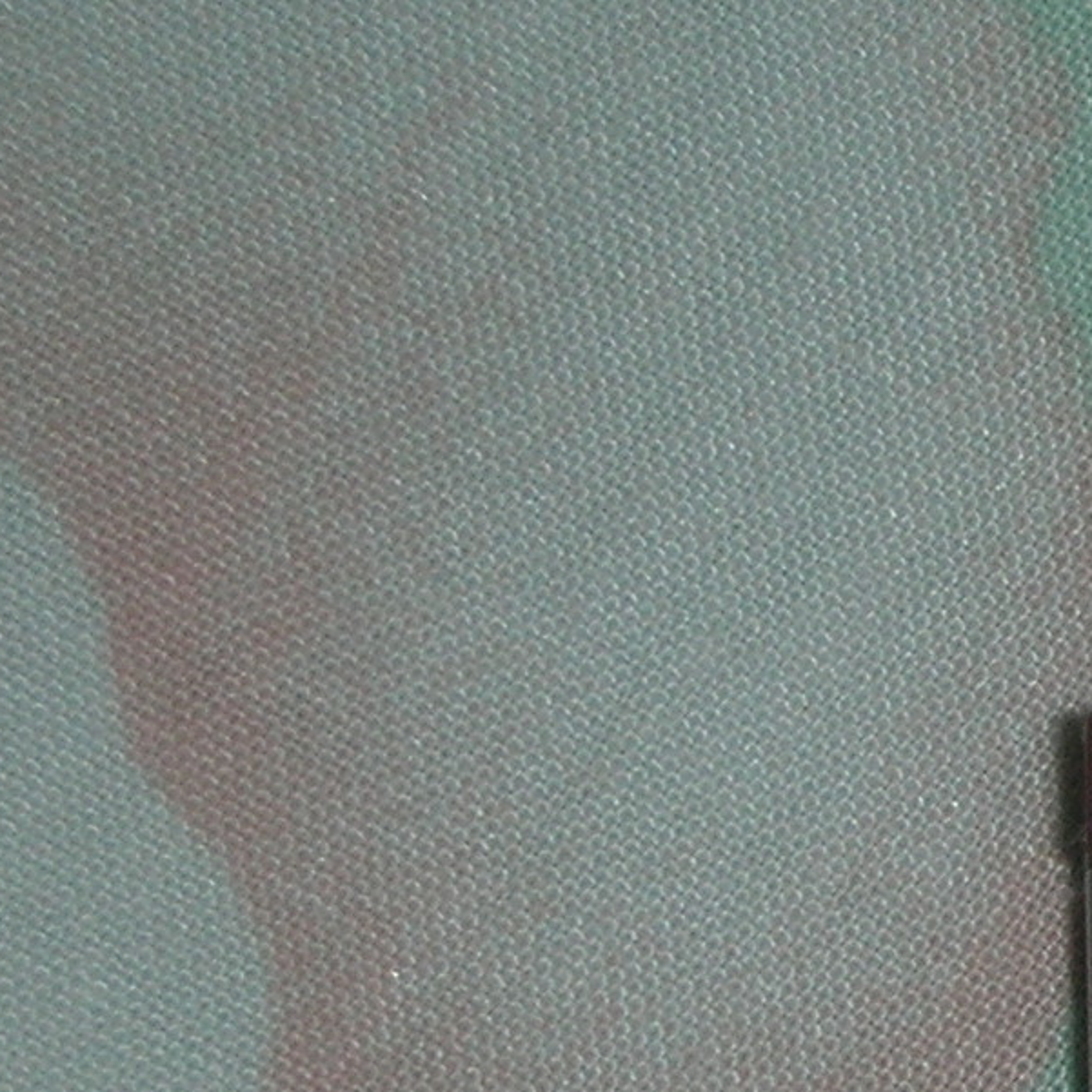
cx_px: 2215
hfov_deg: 4.3
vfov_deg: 4.4
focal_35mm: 400
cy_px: 1315
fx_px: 14276
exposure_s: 1/120
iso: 50
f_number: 5.4
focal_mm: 17.4
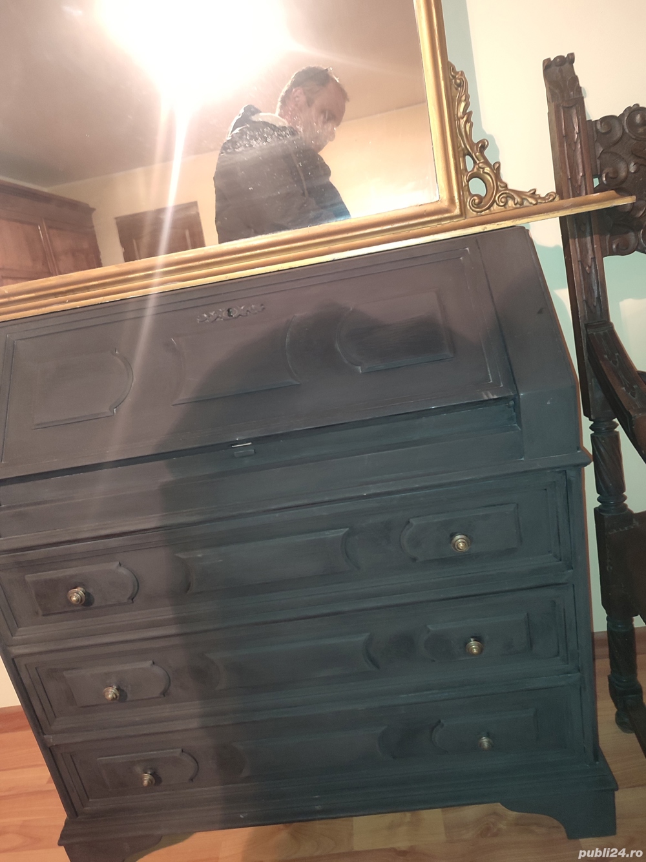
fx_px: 597
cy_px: 431
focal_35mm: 24
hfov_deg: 56.8
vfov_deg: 71.6
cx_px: 323
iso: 1637
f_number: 1.89
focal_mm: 5.89
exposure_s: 1/17
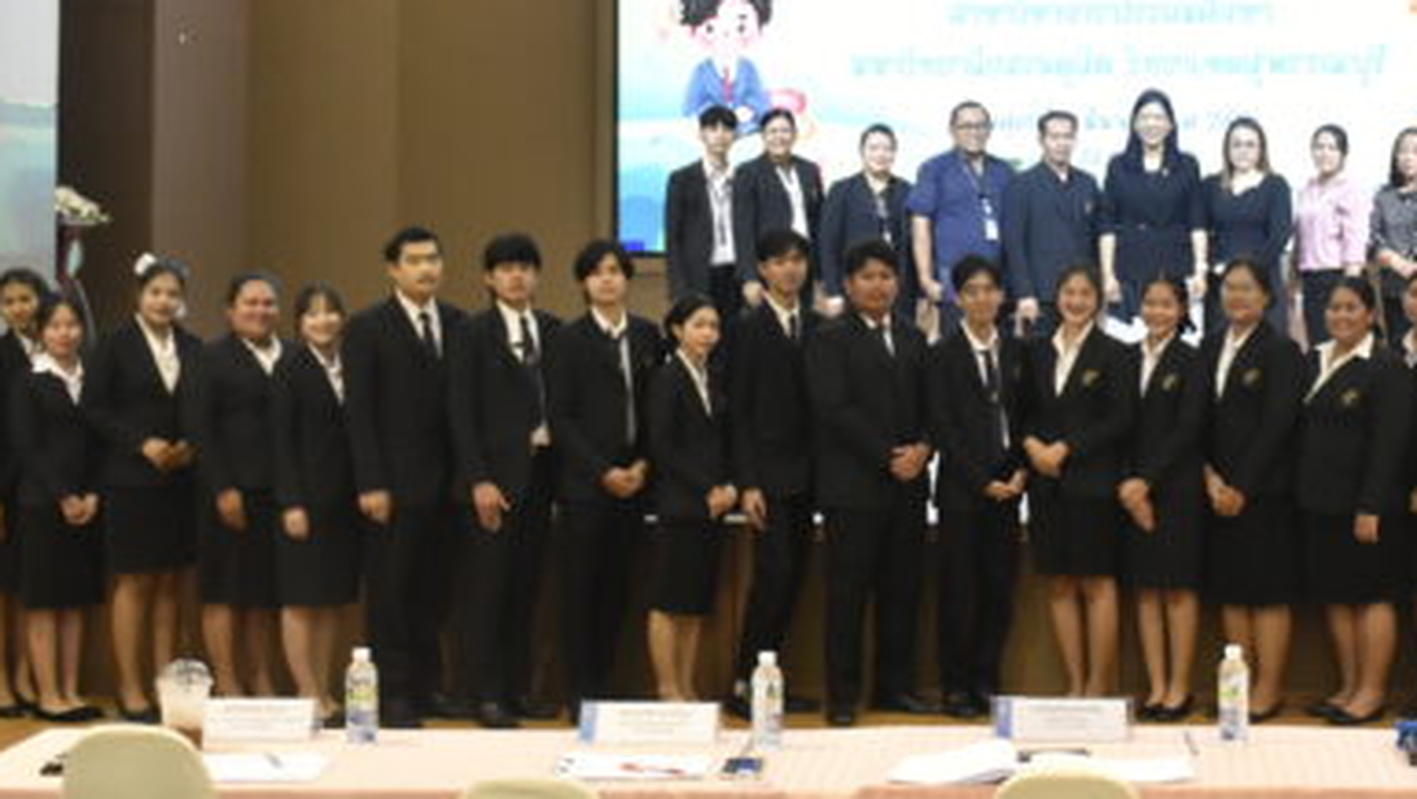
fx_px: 2708
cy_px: 75
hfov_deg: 29.0
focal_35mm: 72
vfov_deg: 16.5
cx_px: 1027
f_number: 3.8
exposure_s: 1/160
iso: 2000
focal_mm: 23
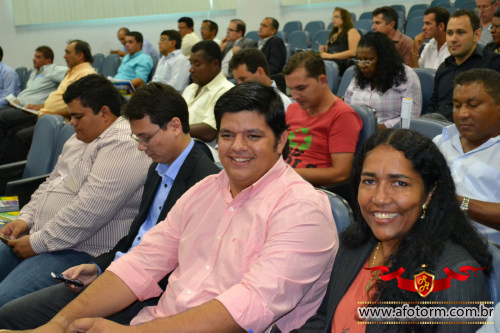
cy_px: 166
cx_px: 250
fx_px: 708
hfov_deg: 38.9
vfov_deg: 26.5
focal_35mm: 51
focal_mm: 34
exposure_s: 1/60
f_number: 5
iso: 2000
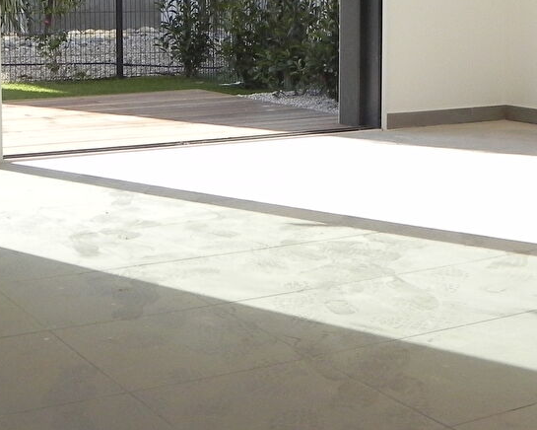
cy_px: 88
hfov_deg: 27.8
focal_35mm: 67
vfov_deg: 22.5
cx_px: 111
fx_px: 1065
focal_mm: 4.6
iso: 200
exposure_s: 1/193
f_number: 5.6
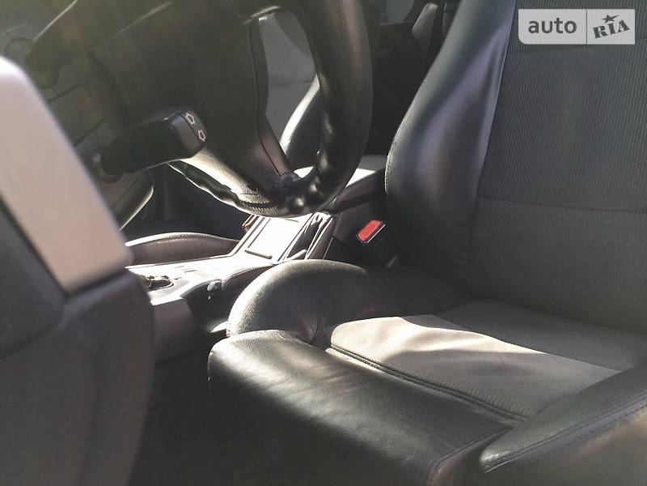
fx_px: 542
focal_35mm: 29
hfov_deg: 61.7
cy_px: 243
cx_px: 324
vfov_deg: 48.2
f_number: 2.2
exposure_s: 1/122
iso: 32
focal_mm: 4.2
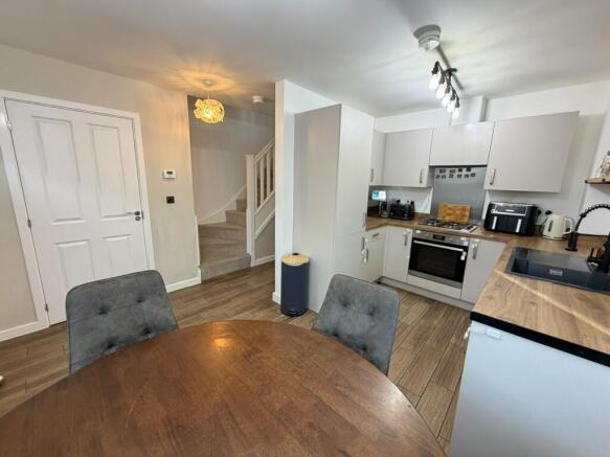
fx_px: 247
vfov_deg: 85.7
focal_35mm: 14
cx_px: 305
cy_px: 228
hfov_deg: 102.1
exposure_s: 1/80
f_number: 2.2
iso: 320
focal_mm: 2.22
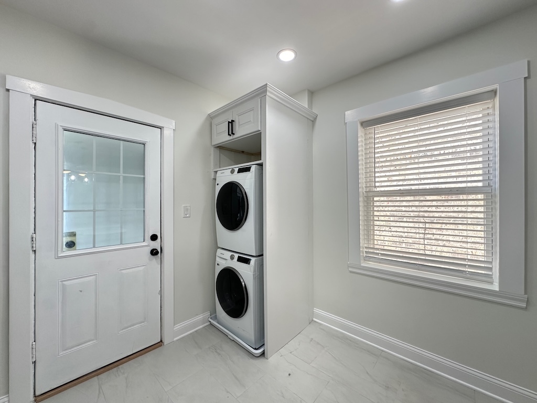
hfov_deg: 102.1
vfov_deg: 85.7
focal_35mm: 14
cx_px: 268
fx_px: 217
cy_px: 202
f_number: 2.2
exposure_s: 1/120
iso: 160
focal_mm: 2.22
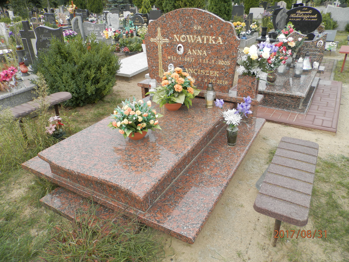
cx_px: 174
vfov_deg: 54.9
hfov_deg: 69.4
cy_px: 131
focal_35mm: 25
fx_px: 252
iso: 80
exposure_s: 1/320
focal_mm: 4.5
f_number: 3.1
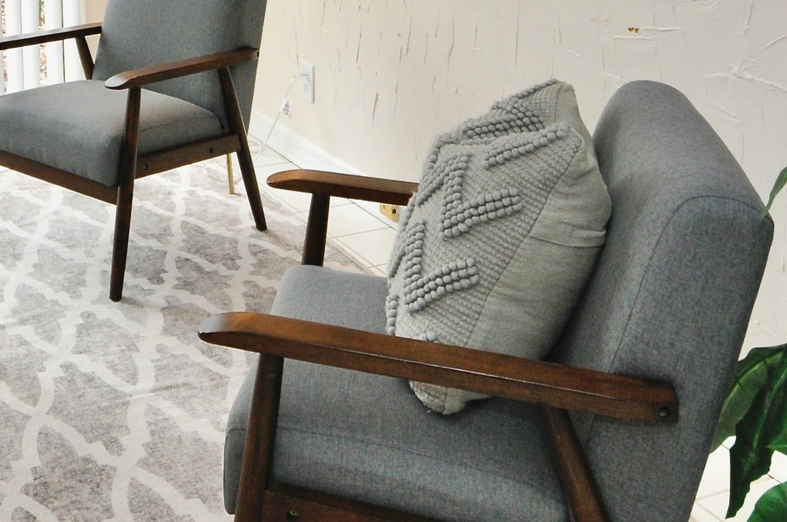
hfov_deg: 38.5
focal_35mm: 48
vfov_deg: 23.7
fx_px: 1058
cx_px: 105
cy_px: -196
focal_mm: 11
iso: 640
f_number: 6.3
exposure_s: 1/80
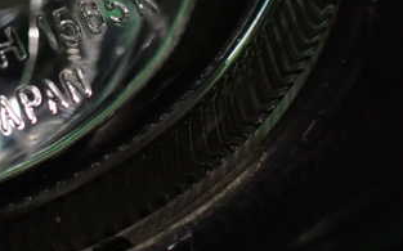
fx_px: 669
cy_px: 80
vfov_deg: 21.2
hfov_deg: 31.6
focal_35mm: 61
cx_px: 24
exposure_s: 1/80
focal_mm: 5.4
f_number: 2.3
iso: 800
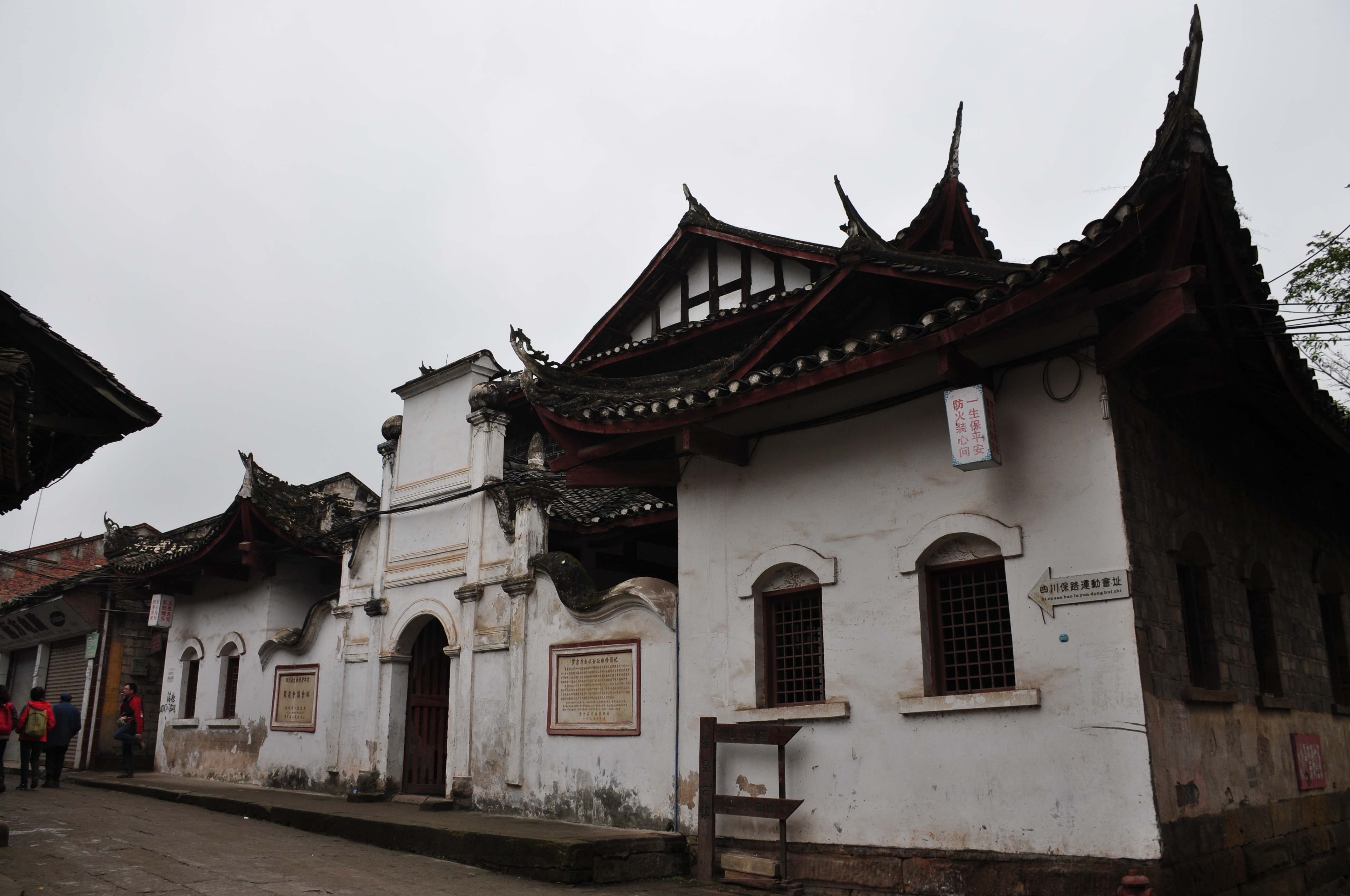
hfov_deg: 67.4
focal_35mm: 27
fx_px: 1011
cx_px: 675
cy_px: 448
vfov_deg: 47.8
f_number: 7.1
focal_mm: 18
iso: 200
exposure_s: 1/30
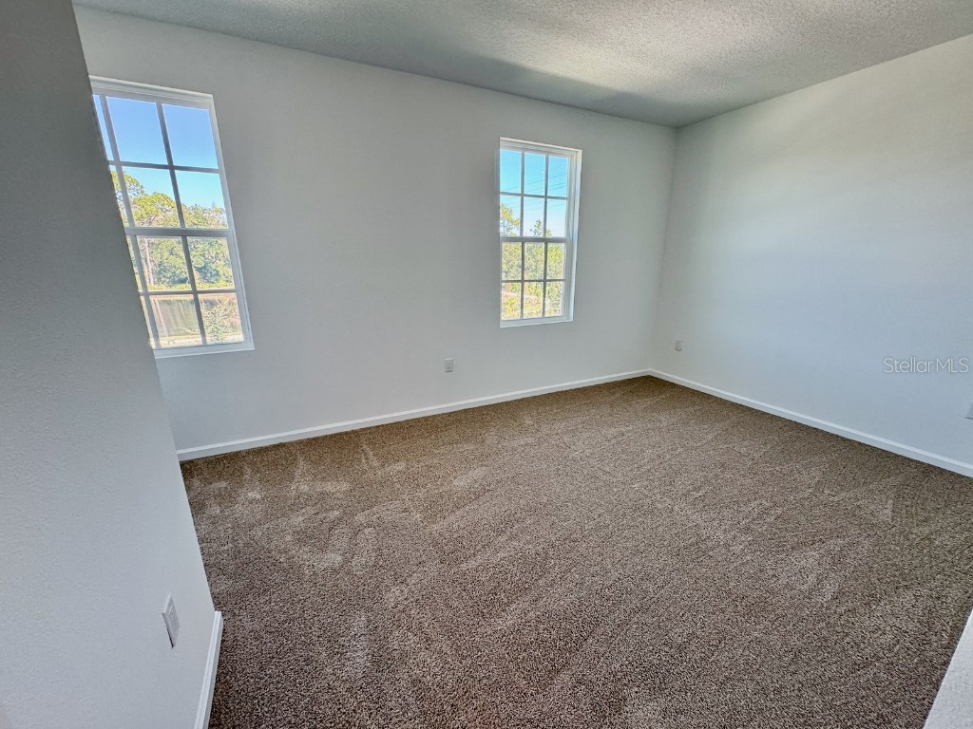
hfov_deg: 102.1
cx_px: 486
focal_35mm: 14
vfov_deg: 85.7
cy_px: 364
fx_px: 394
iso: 160
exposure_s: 1/120
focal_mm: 2.22
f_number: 2.2
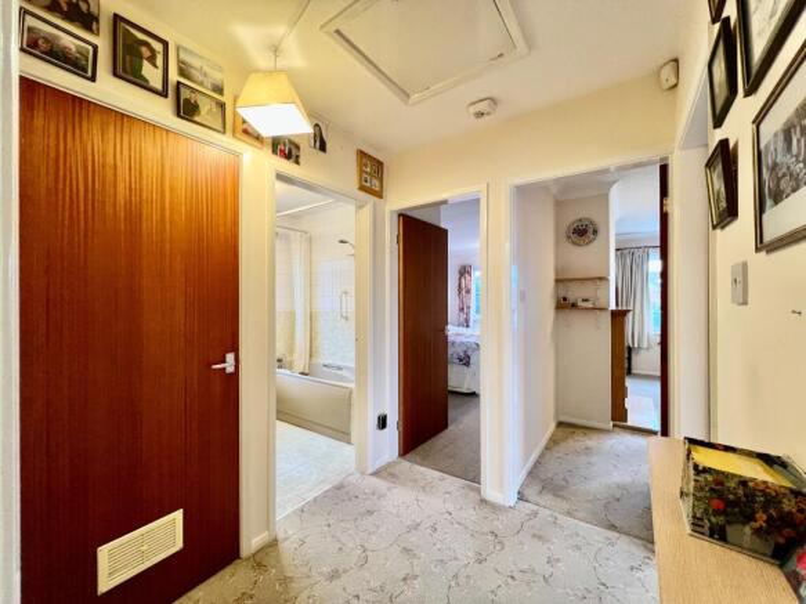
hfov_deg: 106.2
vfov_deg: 89.9
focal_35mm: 13
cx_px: 403
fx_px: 303
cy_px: 302
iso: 200
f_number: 1.8
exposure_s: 1/50
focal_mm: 1.57
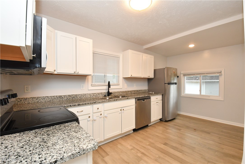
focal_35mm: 15
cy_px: 82
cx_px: 122
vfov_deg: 77.3
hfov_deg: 100.4
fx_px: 102
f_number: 8
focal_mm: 10
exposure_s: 1/30
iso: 1000
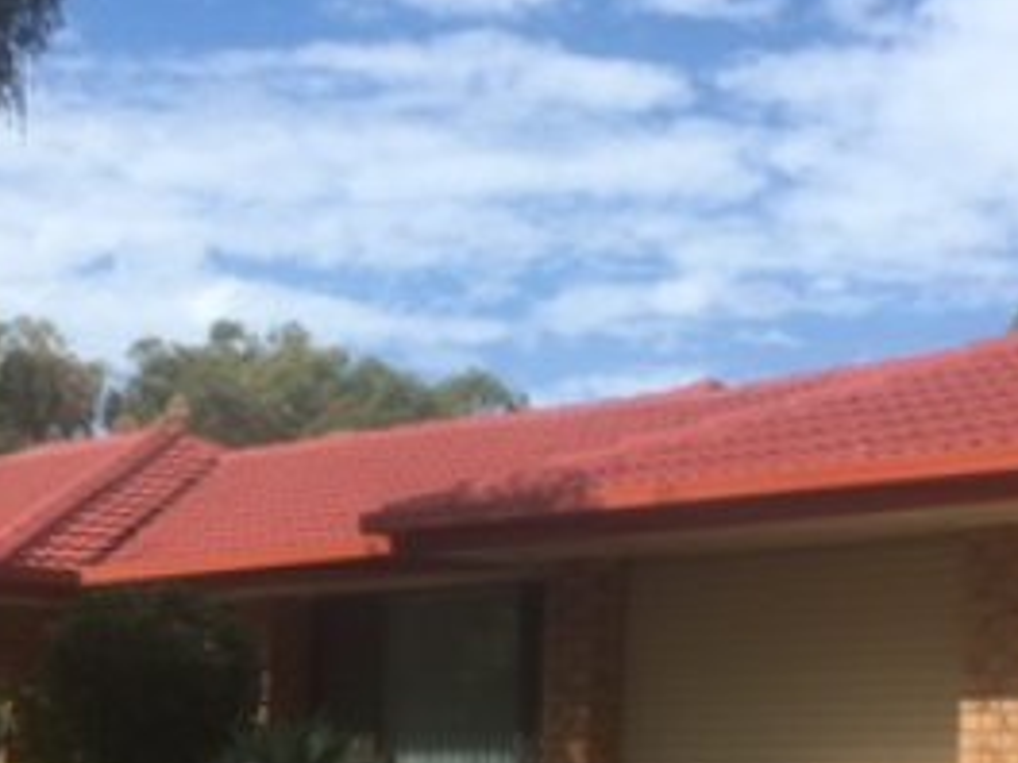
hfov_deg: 22.2
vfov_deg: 16.6
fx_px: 2588
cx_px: 575
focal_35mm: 88
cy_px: 686
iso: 25
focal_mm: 4.15
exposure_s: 1/2198
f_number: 2.2
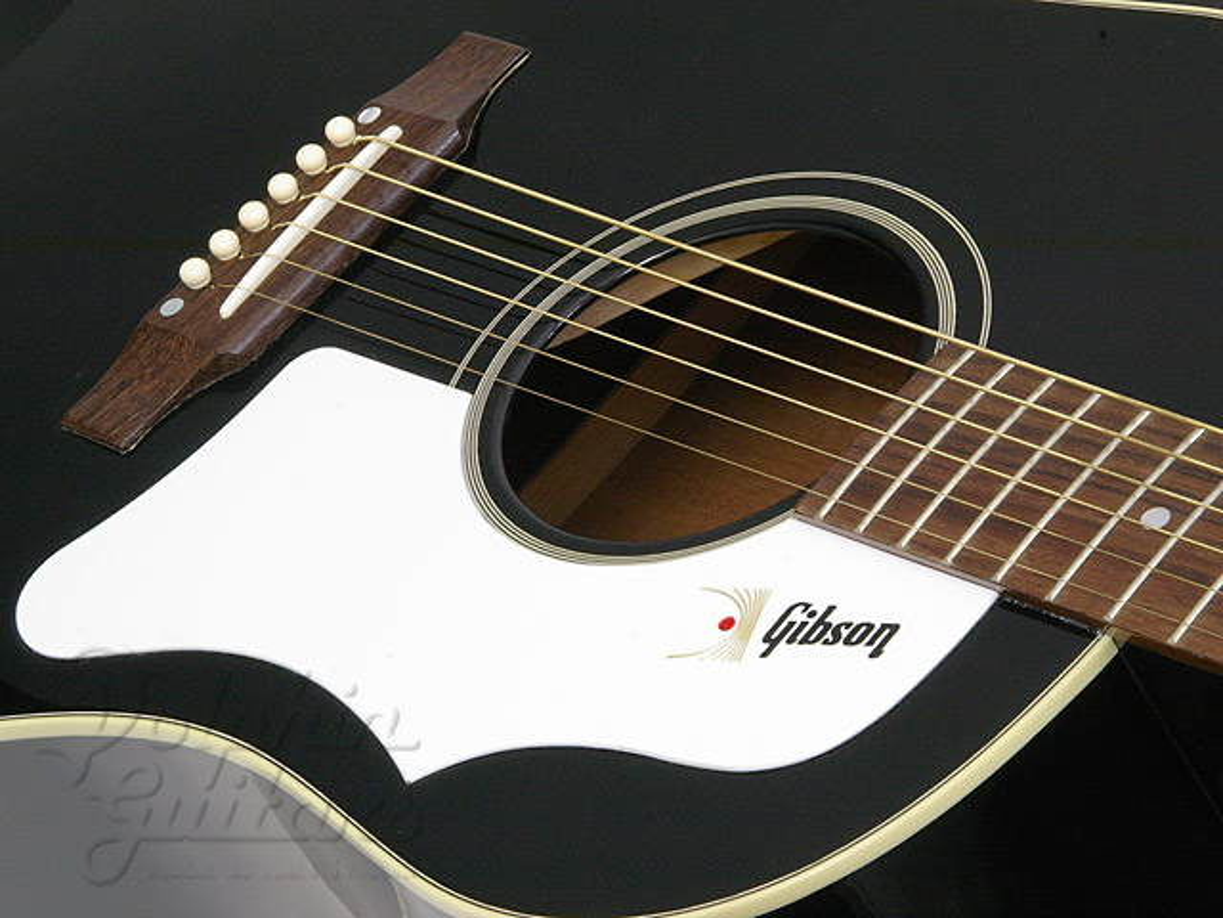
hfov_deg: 17.6
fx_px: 3957
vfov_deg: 13.2
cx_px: 612
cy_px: 459
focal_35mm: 112
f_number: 27
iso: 800
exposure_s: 1.5
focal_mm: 75
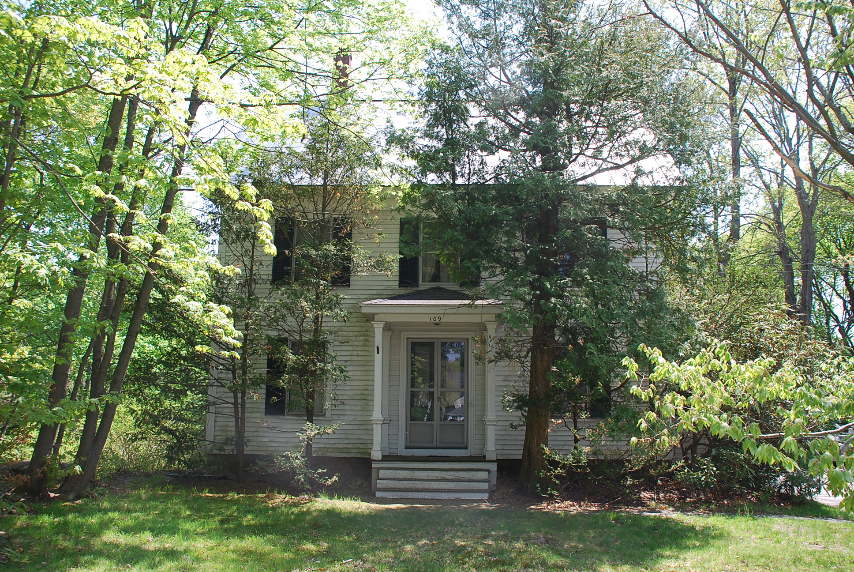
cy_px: 286
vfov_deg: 43.7
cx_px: 427
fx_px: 713
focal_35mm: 30
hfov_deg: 61.9
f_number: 5.6
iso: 110
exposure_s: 1/125
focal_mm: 20
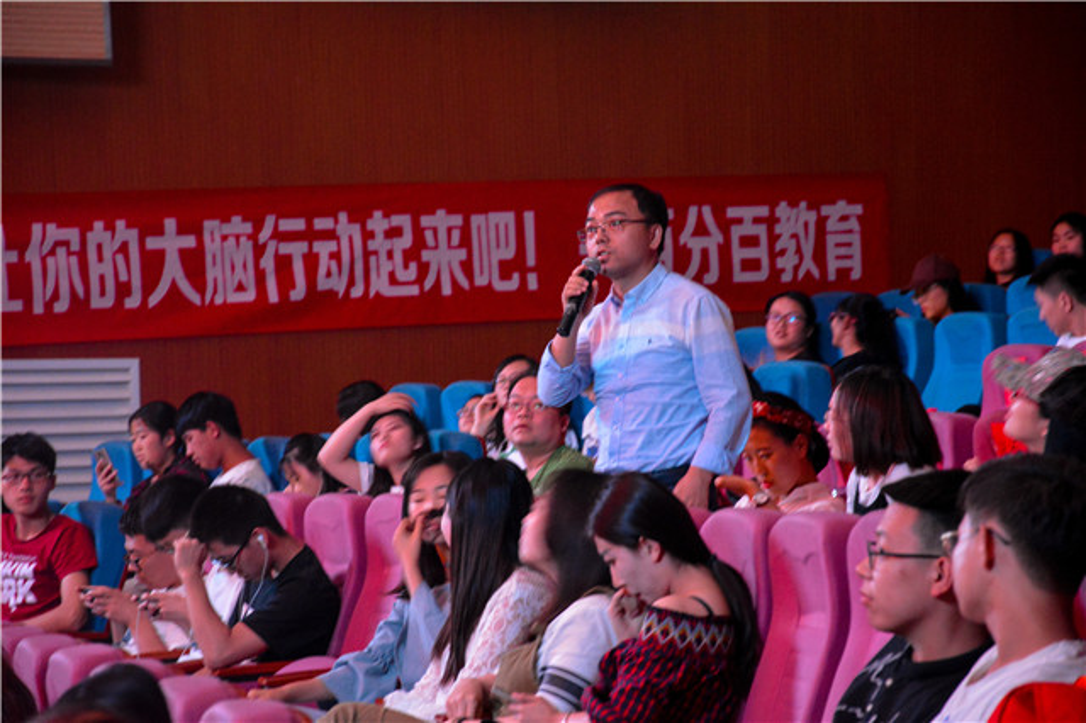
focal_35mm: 158
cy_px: 362
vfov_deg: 8.7
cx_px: 543
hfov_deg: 13.0
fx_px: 4749
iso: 3200
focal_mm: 105
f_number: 5.6
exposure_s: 1/6
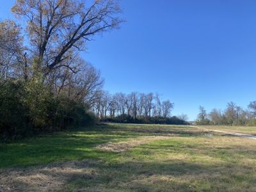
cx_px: 128
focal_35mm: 26
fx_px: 192
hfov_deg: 67.3
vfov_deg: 53.1
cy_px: 96
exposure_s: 1/1701
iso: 32
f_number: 1.8
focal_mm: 4.25
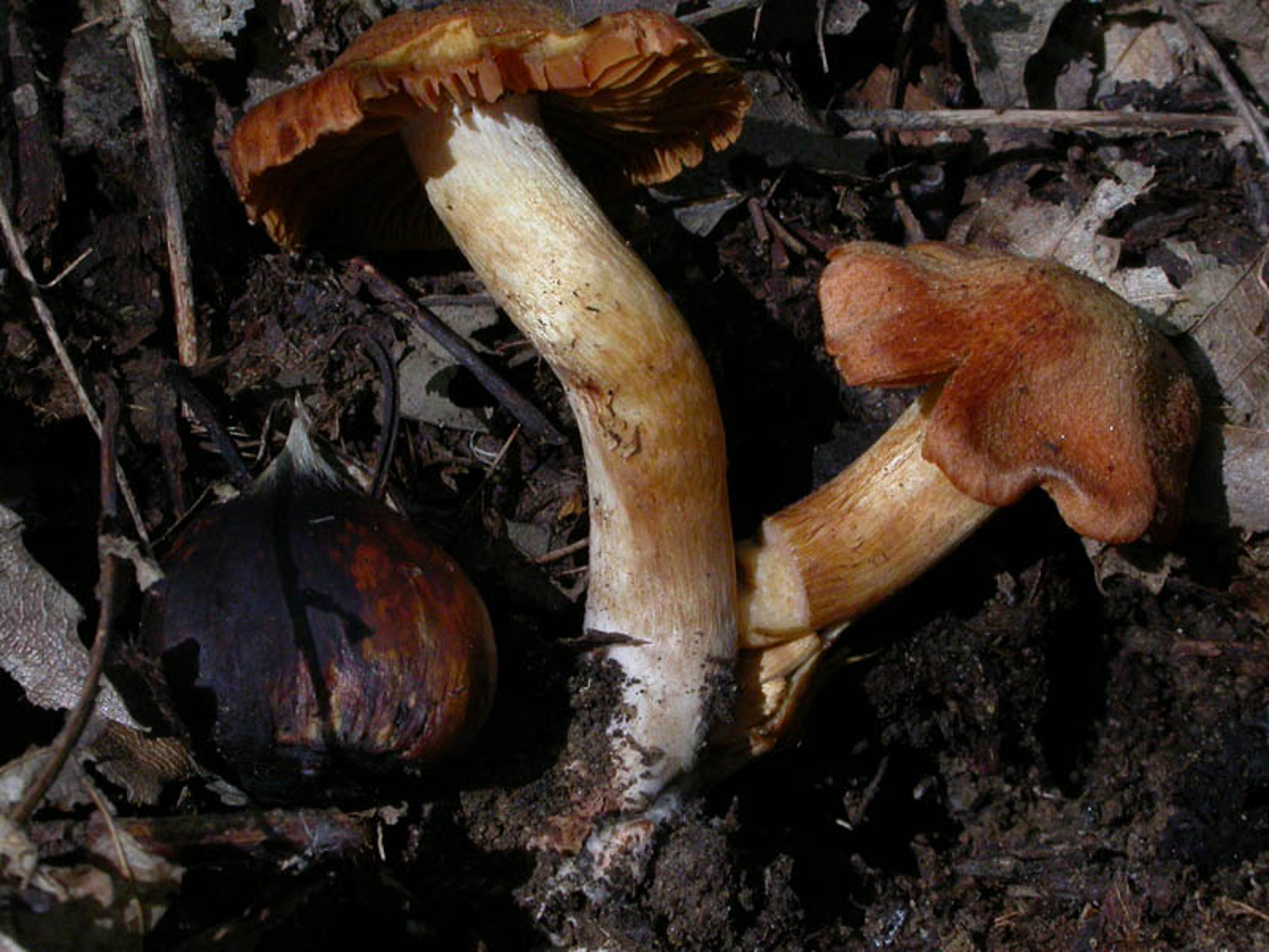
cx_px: 634
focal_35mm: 135
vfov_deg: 11.0
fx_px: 4949
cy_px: 476
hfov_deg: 14.6
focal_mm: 27.9
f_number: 10.6
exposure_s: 1/60
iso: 200
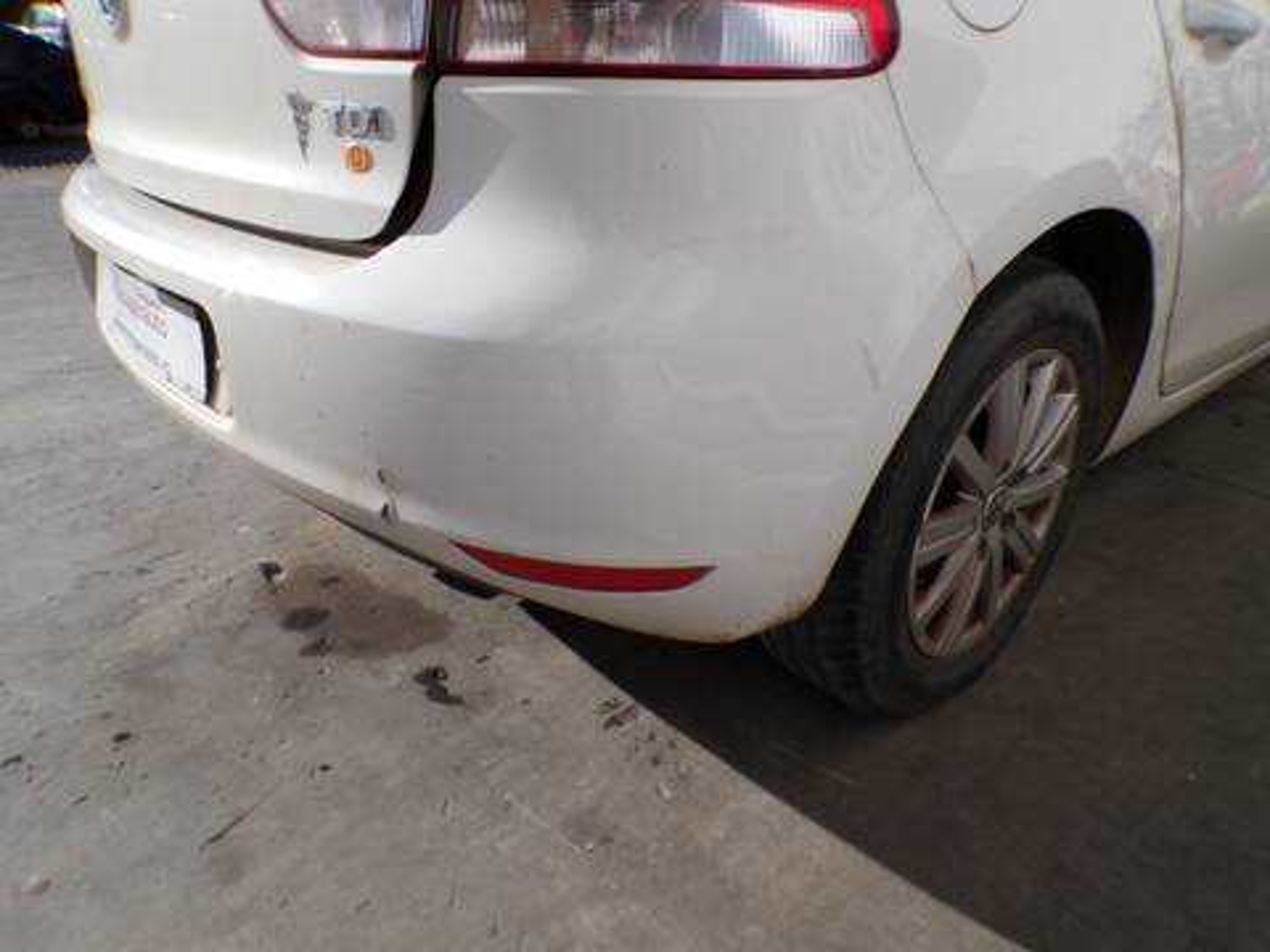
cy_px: 476
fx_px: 881
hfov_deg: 71.6
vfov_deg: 56.8
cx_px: 635
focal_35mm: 24
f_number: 5.8
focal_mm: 4.3
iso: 100
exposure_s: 1/550
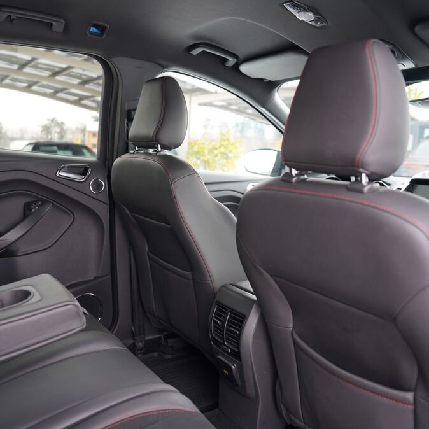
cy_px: 217
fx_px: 435
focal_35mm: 31
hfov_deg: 52.4
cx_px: 188
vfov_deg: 52.5
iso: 100
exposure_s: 1/30
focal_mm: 24
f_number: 2.8
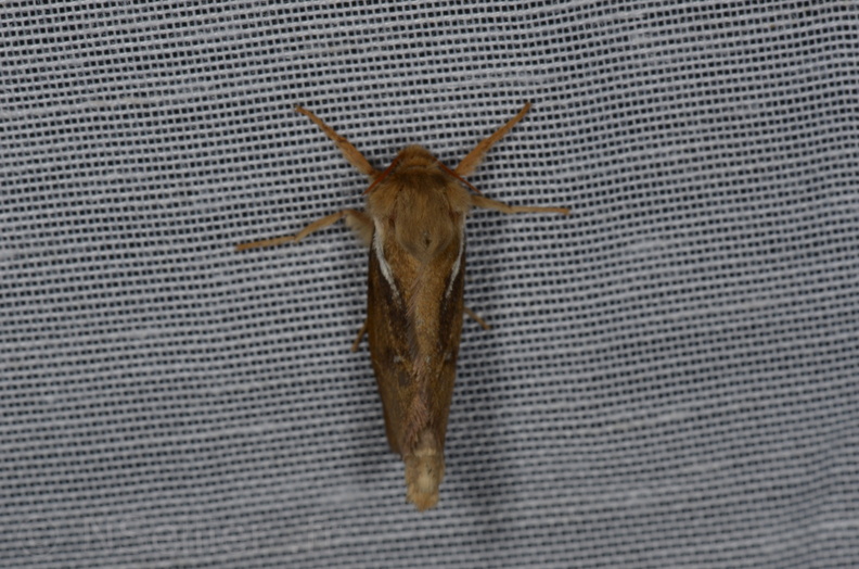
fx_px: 3035
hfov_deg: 16.1
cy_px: 284
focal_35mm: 128
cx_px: 430
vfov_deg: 10.7
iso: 160
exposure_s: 1/60
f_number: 25
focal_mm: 85
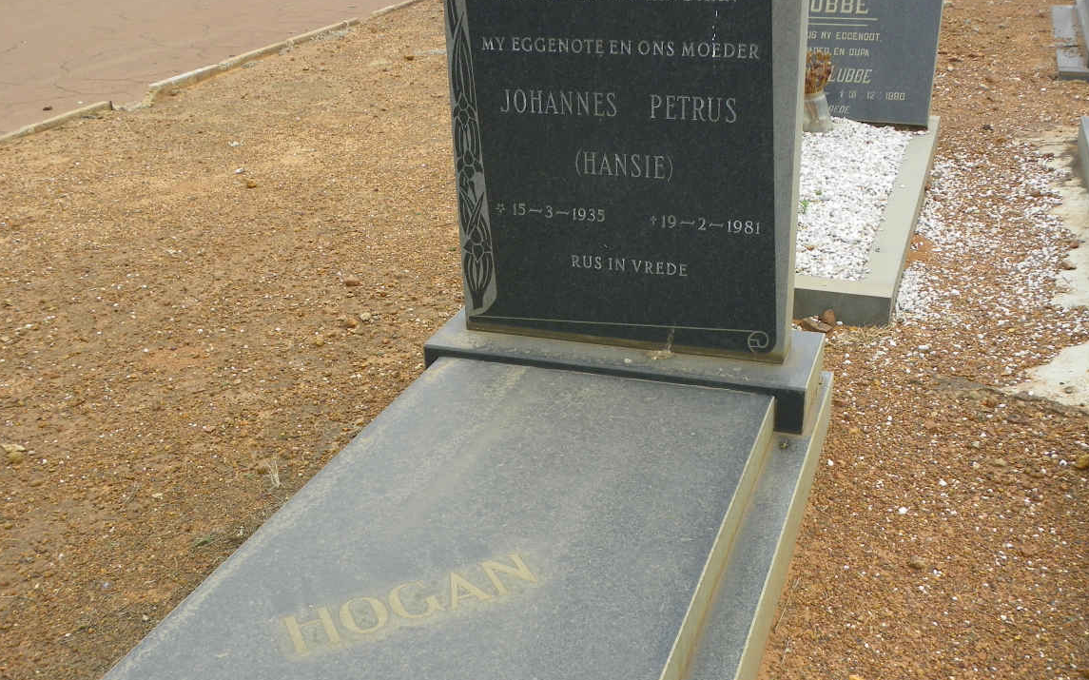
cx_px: 560
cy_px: 346
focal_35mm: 40
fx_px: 1187
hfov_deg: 49.3
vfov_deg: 32.0
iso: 64
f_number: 4.5
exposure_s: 1/160
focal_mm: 6.4
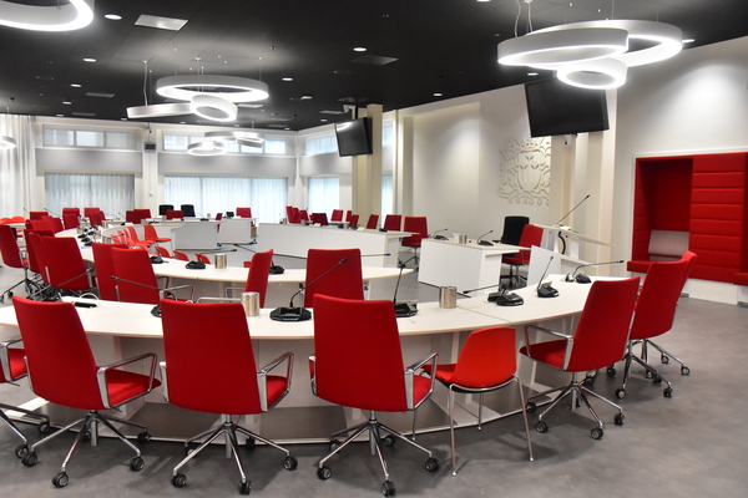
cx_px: 374
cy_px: 249
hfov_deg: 61.9
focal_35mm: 30
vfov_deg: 43.6
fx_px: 623
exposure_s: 1/160
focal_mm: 20
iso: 4000
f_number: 5
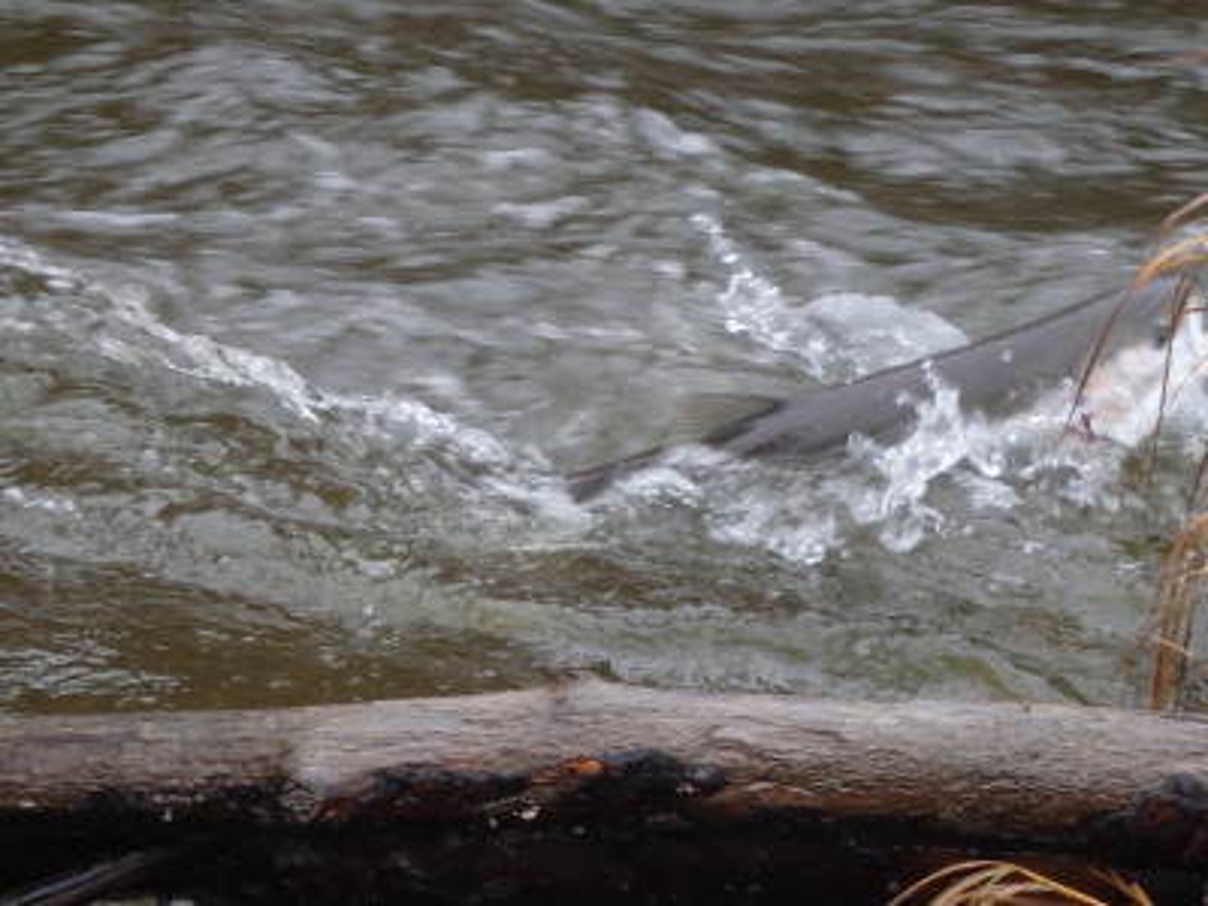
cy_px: 453
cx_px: 604
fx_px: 4886
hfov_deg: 14.1
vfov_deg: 10.6
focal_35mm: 140
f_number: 5.9
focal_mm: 25
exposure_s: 1/125
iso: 640
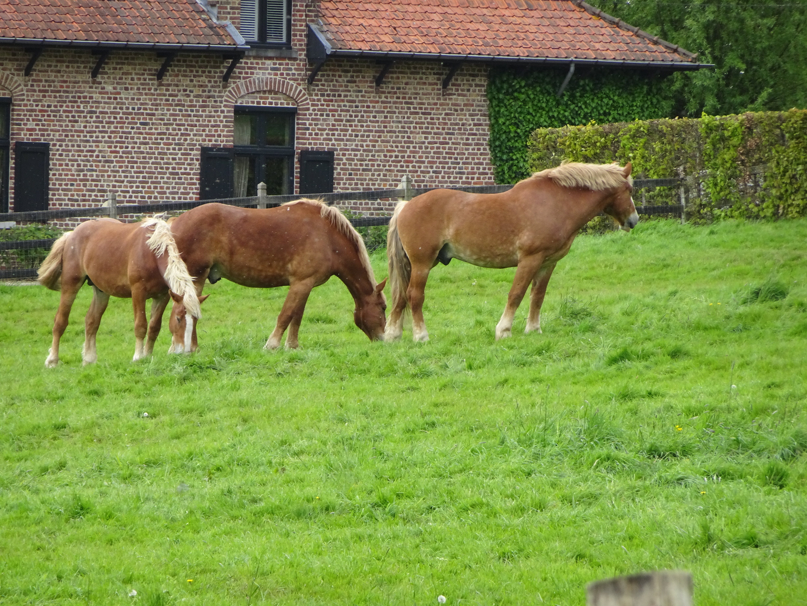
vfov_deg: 3.8
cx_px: 404
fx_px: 9093
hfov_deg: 5.1
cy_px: 302
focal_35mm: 390
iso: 160
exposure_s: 1/250
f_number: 6.3
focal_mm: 66.39
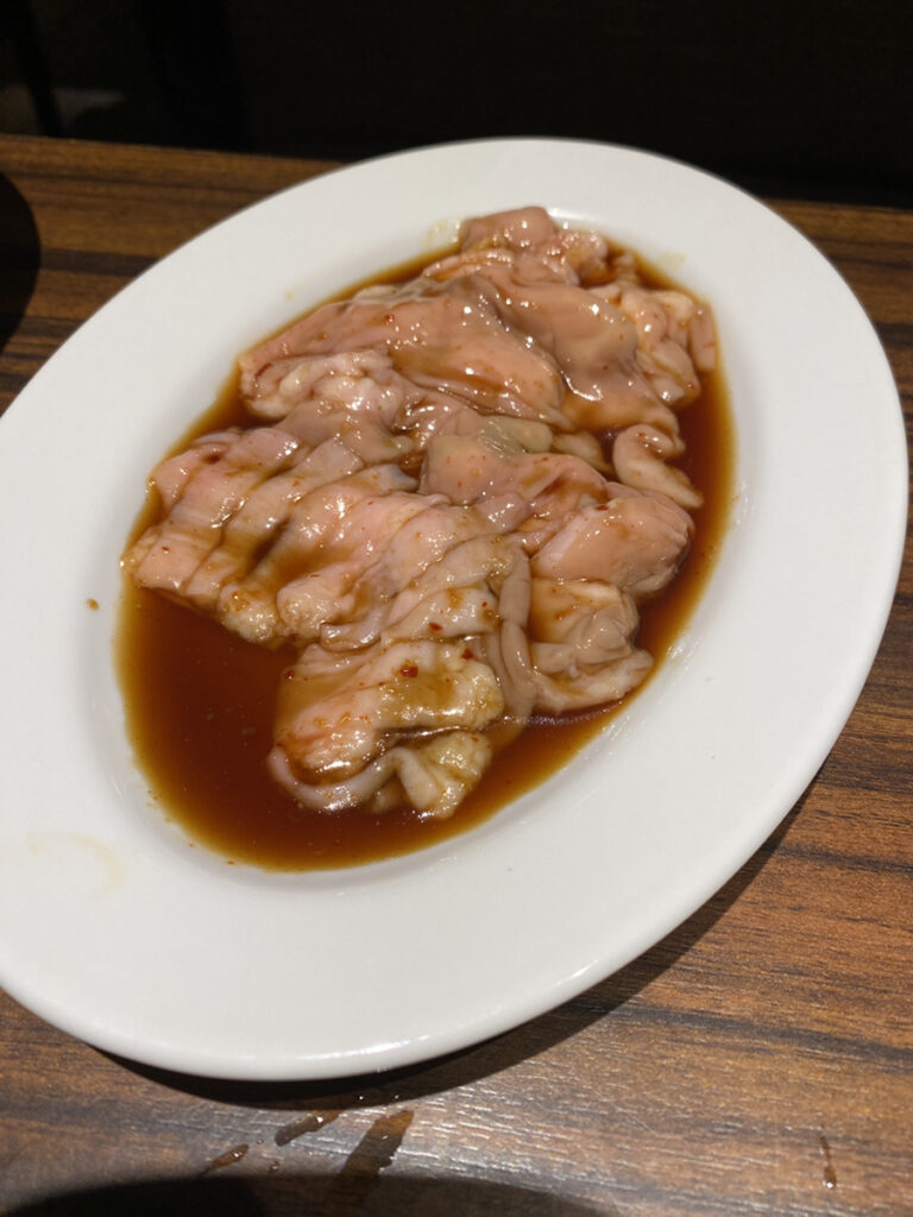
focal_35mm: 26
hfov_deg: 53.1
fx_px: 914
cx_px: 456
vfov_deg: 67.3
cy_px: 608
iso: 80
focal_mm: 4.25
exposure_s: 1/120
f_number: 1.8
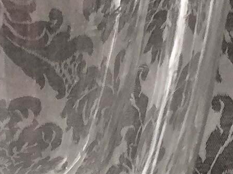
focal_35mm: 213
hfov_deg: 9.2
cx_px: -14
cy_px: 244
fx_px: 1434
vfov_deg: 6.9
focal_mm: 4.15
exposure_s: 1/33
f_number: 2.2
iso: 32
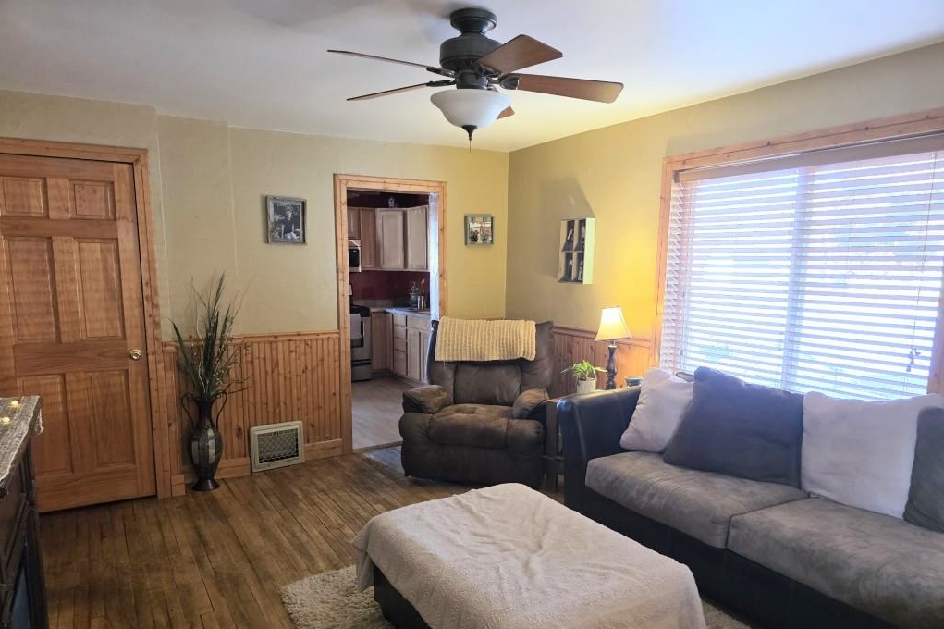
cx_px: 472
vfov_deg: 53.0
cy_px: 354
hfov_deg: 73.8
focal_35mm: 24
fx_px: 629
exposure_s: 1/120
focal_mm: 6.3
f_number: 1.7
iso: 800
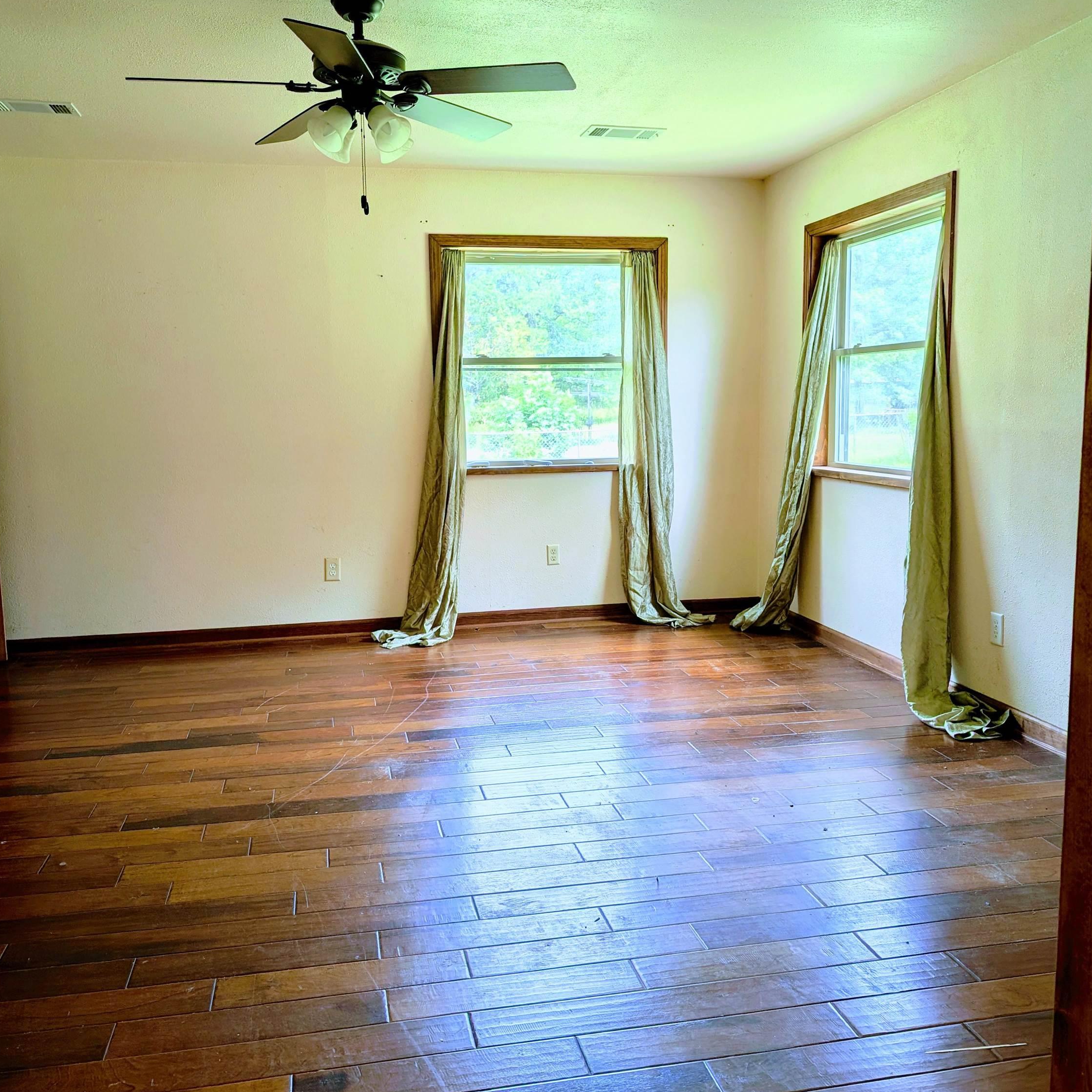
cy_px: 541
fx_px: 1035
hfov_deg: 55.6
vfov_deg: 55.6
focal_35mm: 29
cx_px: 535
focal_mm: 6.9
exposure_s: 1/60
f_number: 1.68
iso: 19
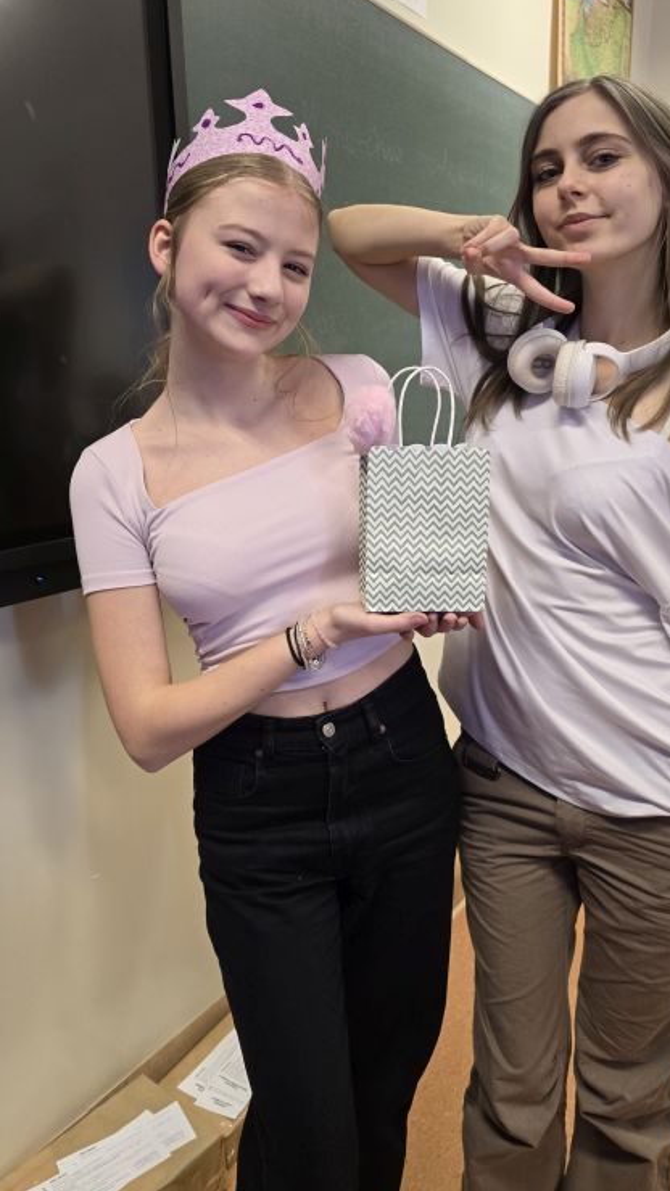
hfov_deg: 44.3
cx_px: 374
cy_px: 586
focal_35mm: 26
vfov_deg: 71.9
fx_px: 822
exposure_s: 1/100
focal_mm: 6.3
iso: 320
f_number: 1.7
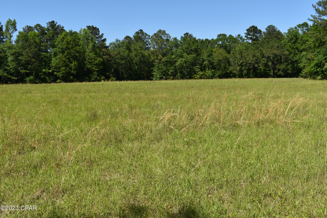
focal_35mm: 36
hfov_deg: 53.1
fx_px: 327
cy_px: 109
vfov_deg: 36.9
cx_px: 164
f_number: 9
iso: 100
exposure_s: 1/320
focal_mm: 24
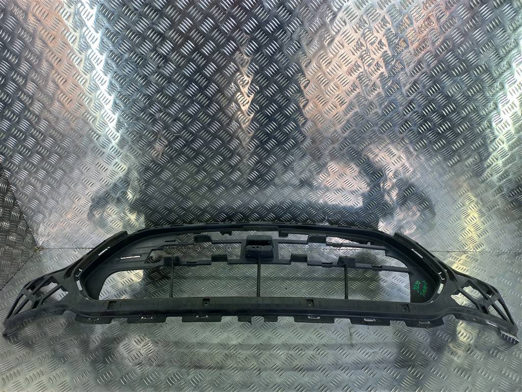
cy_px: 196
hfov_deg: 69.4
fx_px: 377
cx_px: 261
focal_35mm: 25
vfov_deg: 54.9
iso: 25
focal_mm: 4.6
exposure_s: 1/50
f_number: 1.8
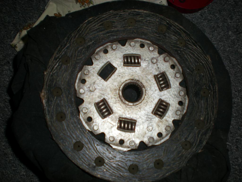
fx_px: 266
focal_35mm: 38
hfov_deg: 49.0
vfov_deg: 37.7
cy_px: 91
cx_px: 121
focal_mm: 6.3
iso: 50
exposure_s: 1/60
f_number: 3.1
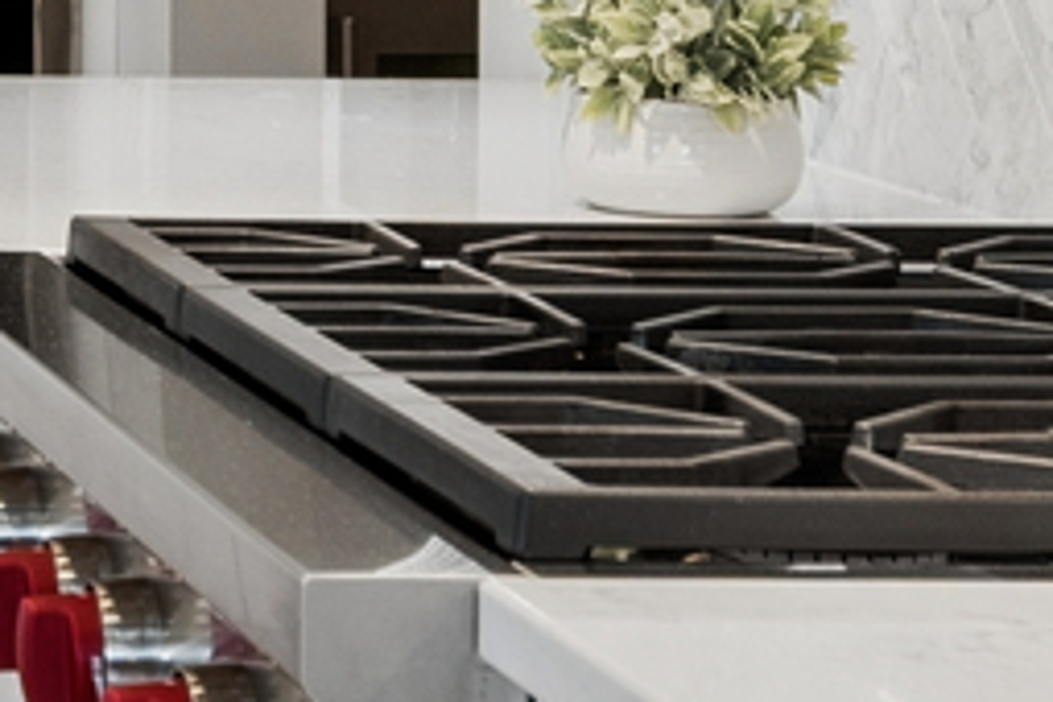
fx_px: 4188
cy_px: -293
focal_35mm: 143
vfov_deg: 9.4
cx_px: -789
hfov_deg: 13.1
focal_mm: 15
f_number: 8
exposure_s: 1/30
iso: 320
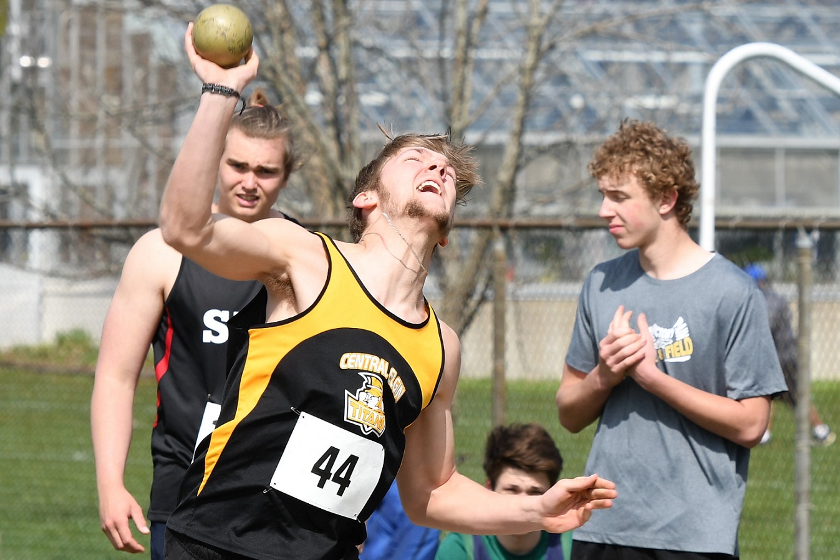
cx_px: 420
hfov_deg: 9.8
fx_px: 4900
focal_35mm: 210
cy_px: 280
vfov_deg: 6.5
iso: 200
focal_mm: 140
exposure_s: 1/1000
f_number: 6.3
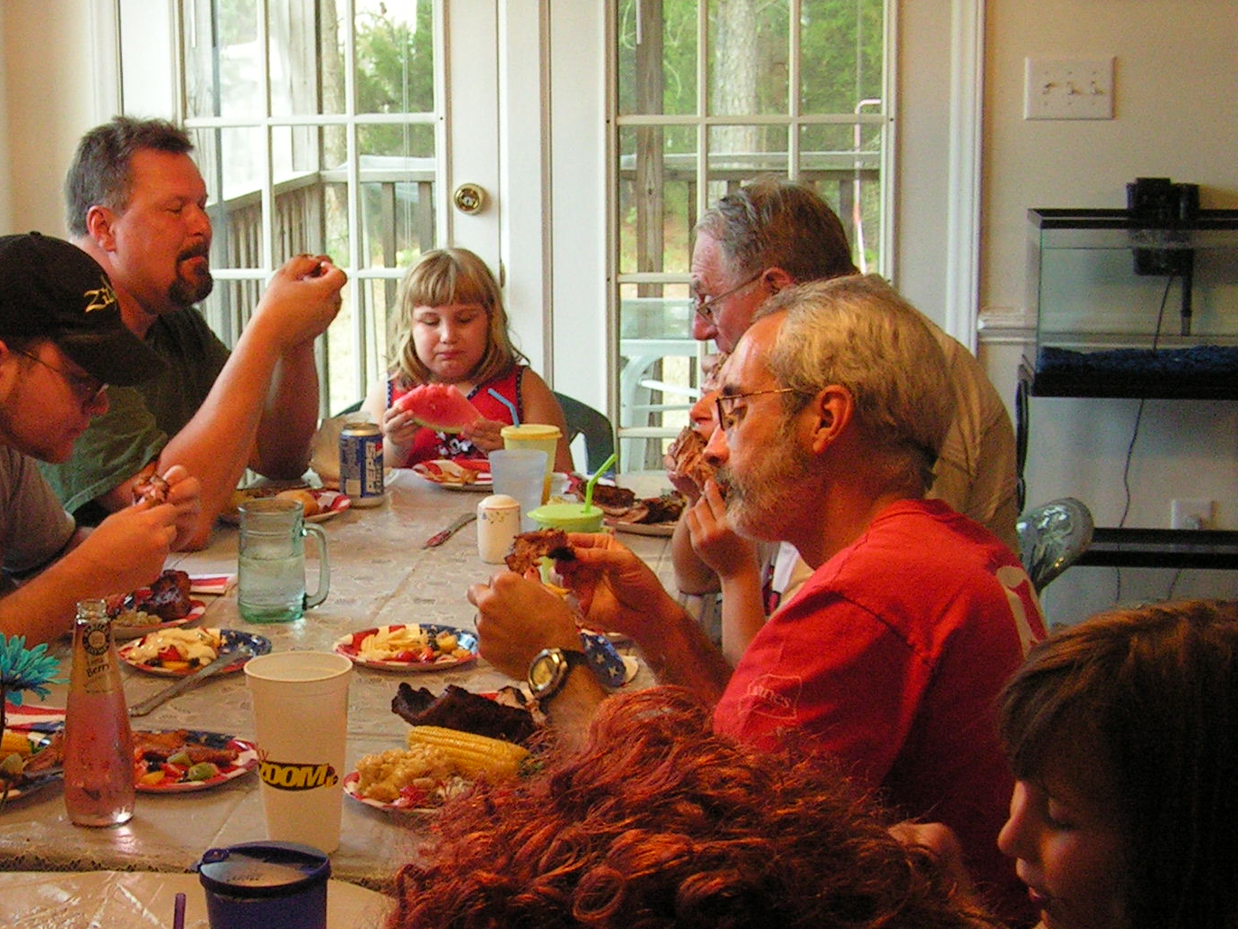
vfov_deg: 23.3
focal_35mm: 63
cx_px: 344
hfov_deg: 30.3
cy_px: 503
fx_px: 2254
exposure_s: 1/40
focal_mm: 6.3
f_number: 2.8
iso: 160
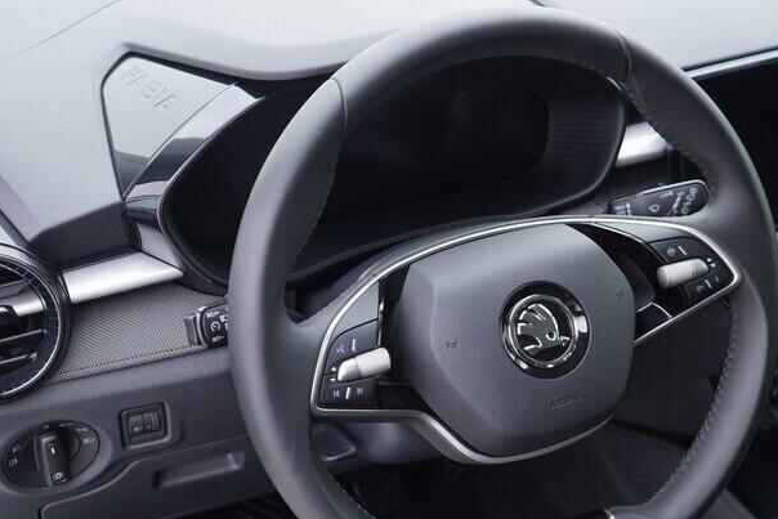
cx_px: 513
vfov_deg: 22.2
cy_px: 314
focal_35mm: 61
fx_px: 1319
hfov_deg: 32.6
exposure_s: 1/40
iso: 200
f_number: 2.8
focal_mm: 24
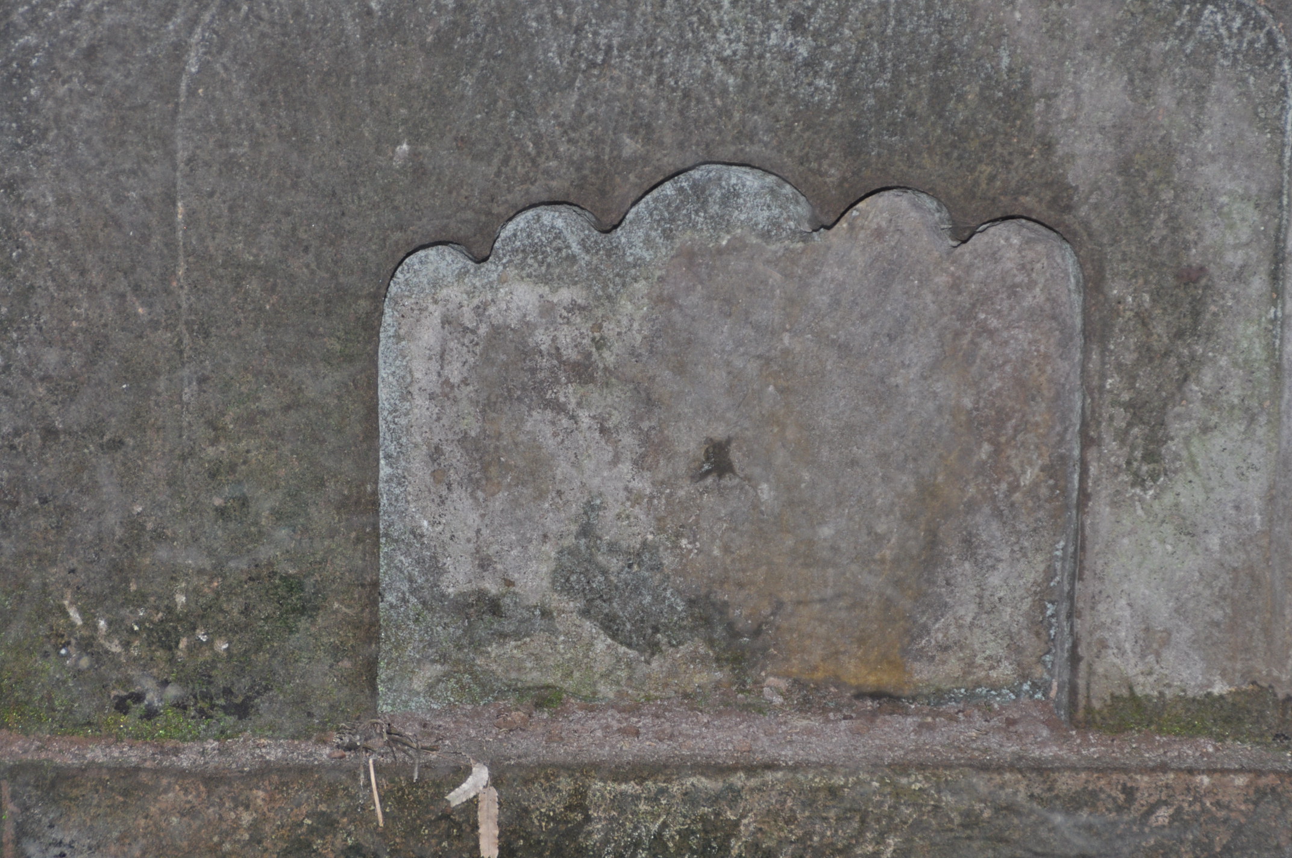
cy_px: 429
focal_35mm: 129
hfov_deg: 15.9
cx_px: 646
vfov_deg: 10.6
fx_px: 4624
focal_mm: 86
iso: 400
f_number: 5.6
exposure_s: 1/125
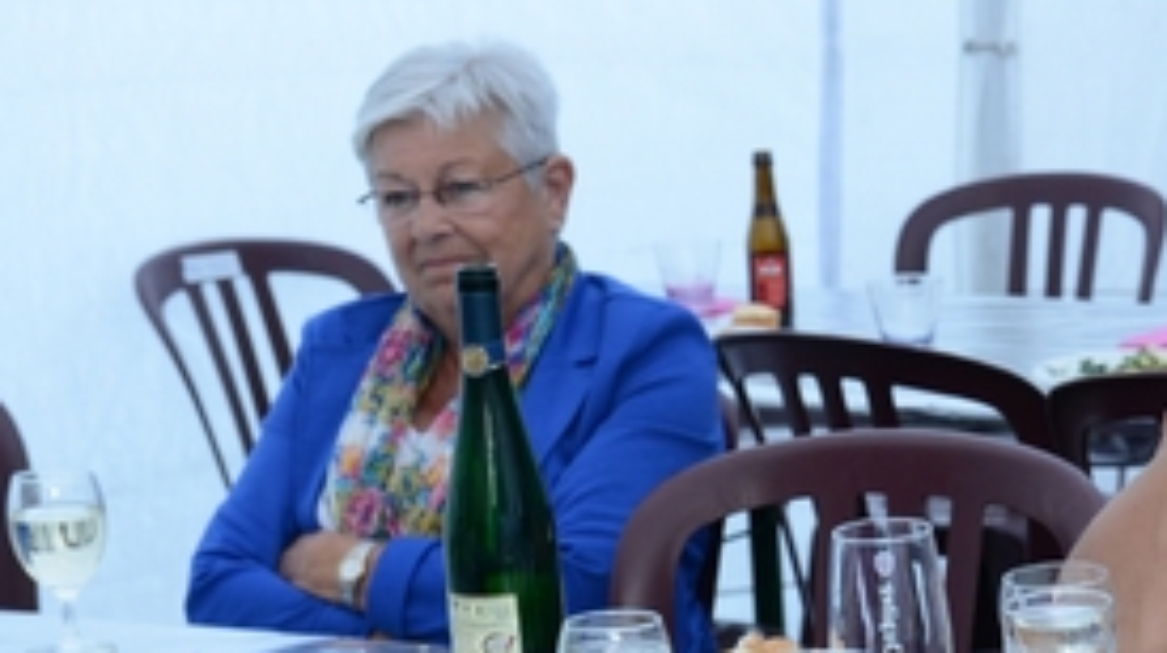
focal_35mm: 119
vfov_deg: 10.1
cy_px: 666
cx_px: 1184
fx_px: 3678
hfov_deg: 17.6
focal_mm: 52
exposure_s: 1/125
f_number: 5.6
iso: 1250
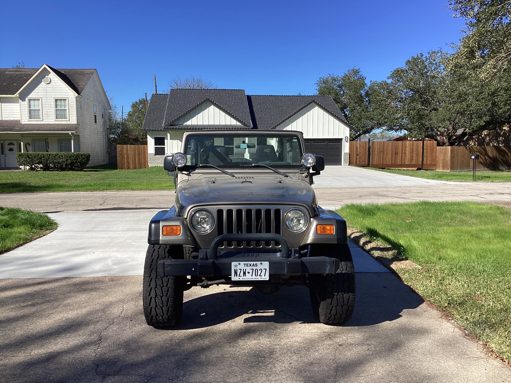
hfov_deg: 58.4
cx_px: 256
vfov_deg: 45.4
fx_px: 458
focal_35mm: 31
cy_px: 192
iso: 25
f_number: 2.4
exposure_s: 1/1235
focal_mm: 3.3
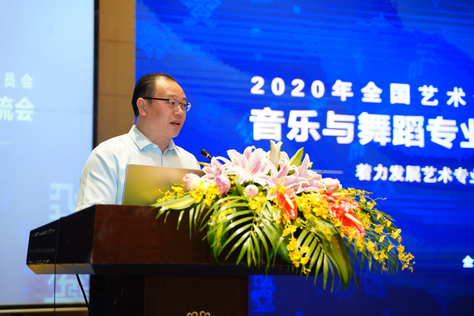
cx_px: 237
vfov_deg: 18.2
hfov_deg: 27.0
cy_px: 158
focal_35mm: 75
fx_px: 988
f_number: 2.8
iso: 3200
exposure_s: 1/200
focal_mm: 75
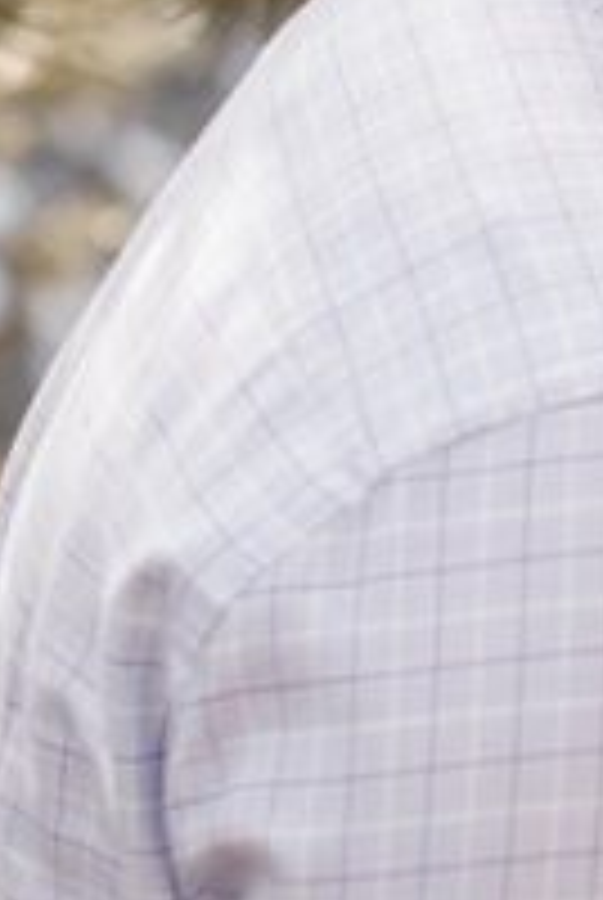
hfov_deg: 5.3
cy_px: -342
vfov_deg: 7.9
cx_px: 1305
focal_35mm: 256
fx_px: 6409
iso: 200
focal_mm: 50
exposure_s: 1/640
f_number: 2.8
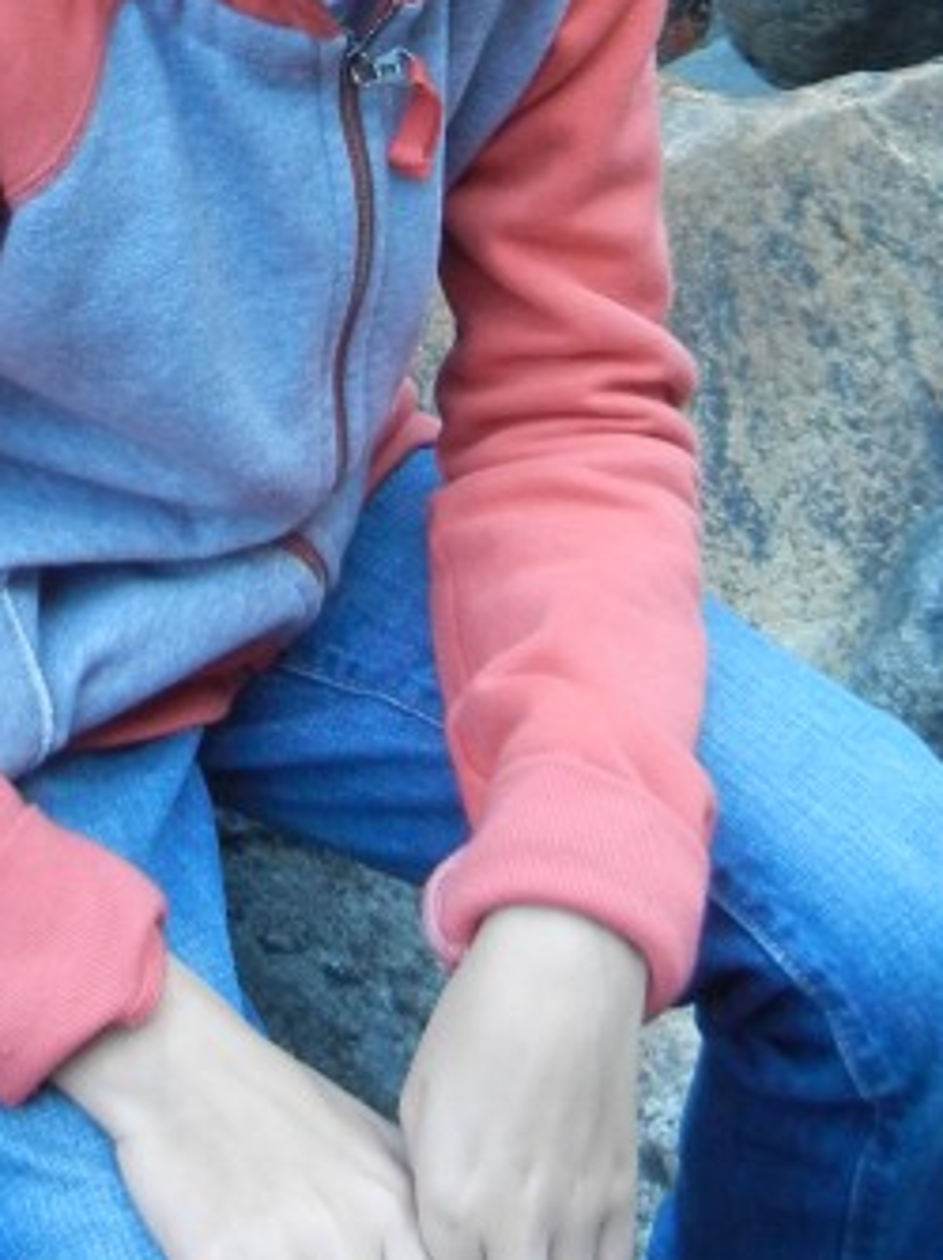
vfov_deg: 20.0
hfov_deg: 16.0
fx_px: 3346
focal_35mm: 92
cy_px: -257
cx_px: 268
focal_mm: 5.4
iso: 400
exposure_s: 1/61.2
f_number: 3.5
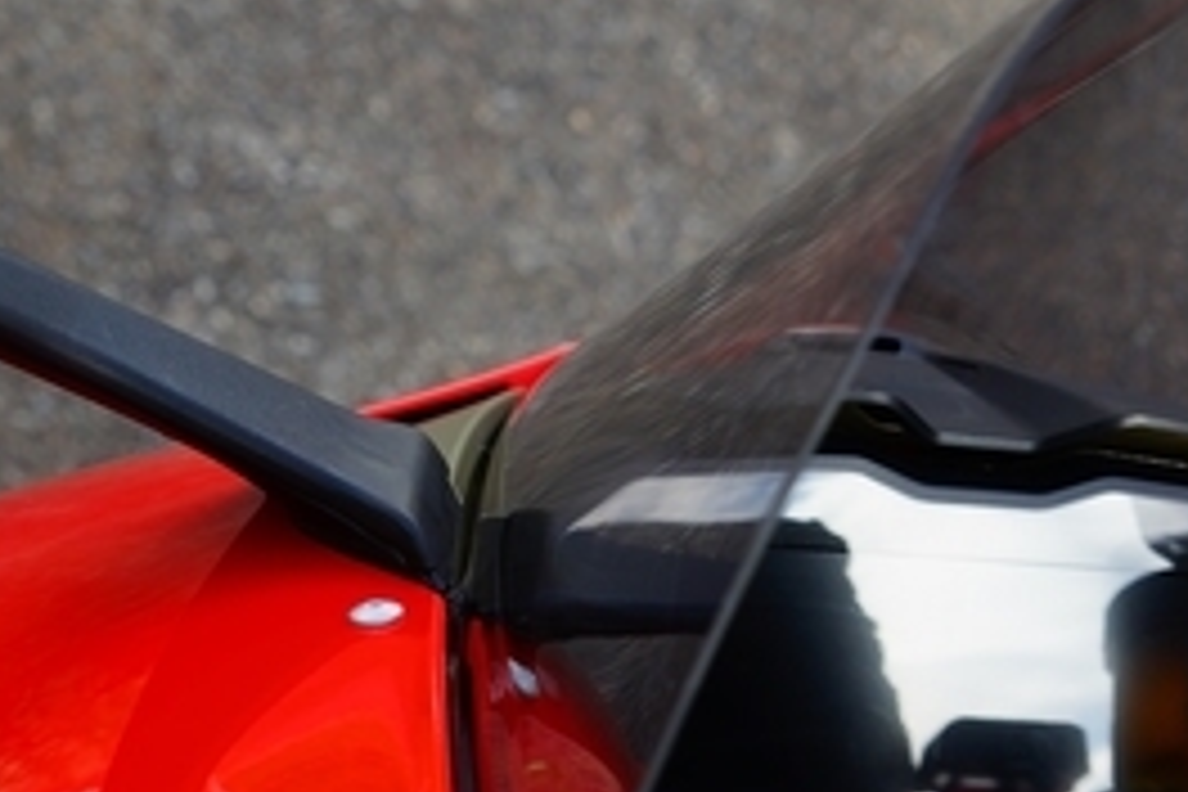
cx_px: 1166
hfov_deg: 18.8
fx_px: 3498
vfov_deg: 12.8
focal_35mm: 106
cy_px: 666
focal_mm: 35
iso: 100
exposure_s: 1/90
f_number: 6.7
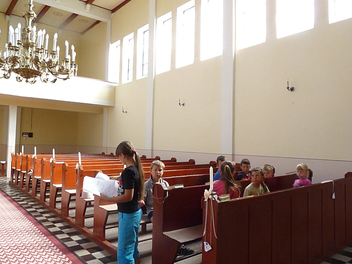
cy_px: 132
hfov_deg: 65.3
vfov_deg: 51.4
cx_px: 176
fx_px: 275
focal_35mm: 27
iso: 800
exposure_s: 1/125
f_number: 4
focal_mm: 4.8
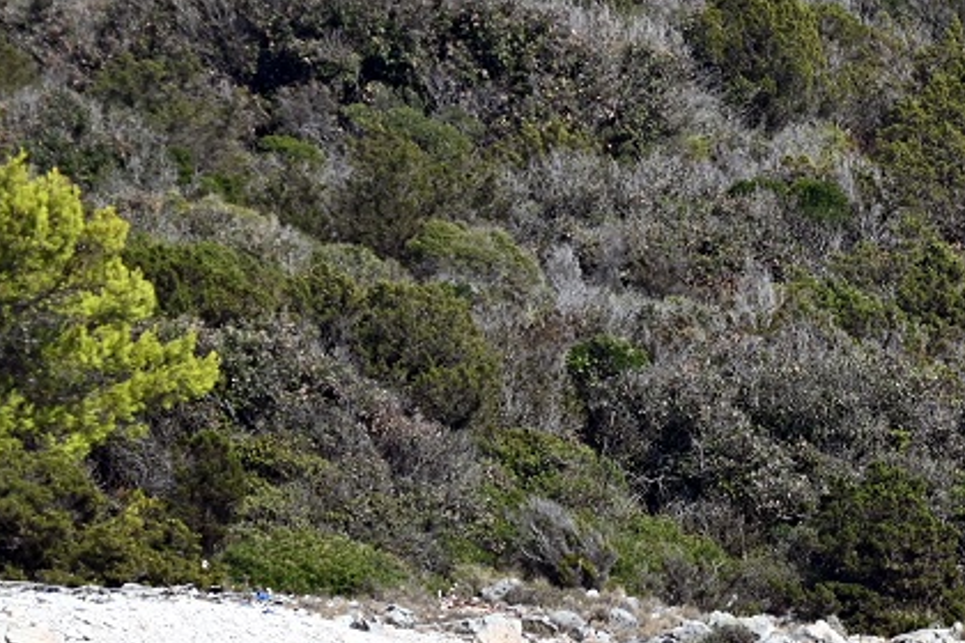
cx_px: 912
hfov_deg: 2.2
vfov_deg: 1.5
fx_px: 24900
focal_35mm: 929
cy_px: 318
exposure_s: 1/1000
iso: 220
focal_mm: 300
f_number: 5.6
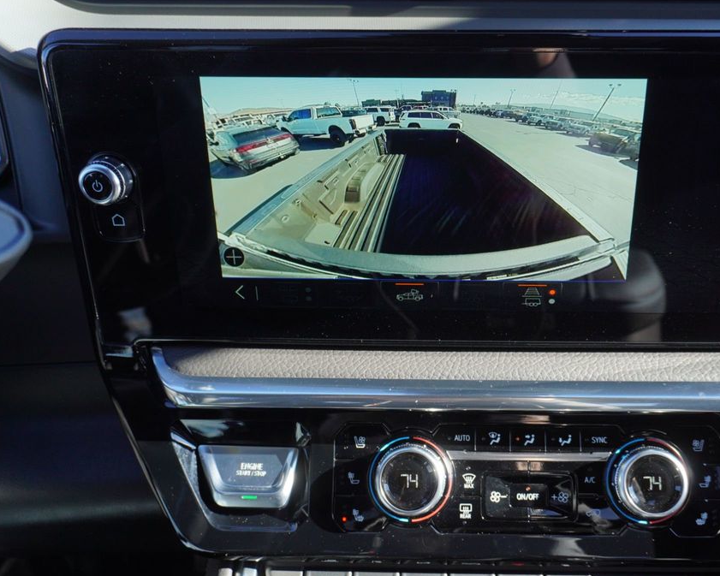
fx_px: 694
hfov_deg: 54.4
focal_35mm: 33
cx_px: 435
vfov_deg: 45.1
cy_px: 290
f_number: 4
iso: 320
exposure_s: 1/320
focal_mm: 19
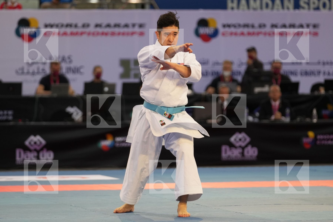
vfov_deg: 5.6
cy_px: 111
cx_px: 166
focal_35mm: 246
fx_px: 2275
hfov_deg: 8.4
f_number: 2.8
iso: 1000
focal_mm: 164
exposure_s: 1/500
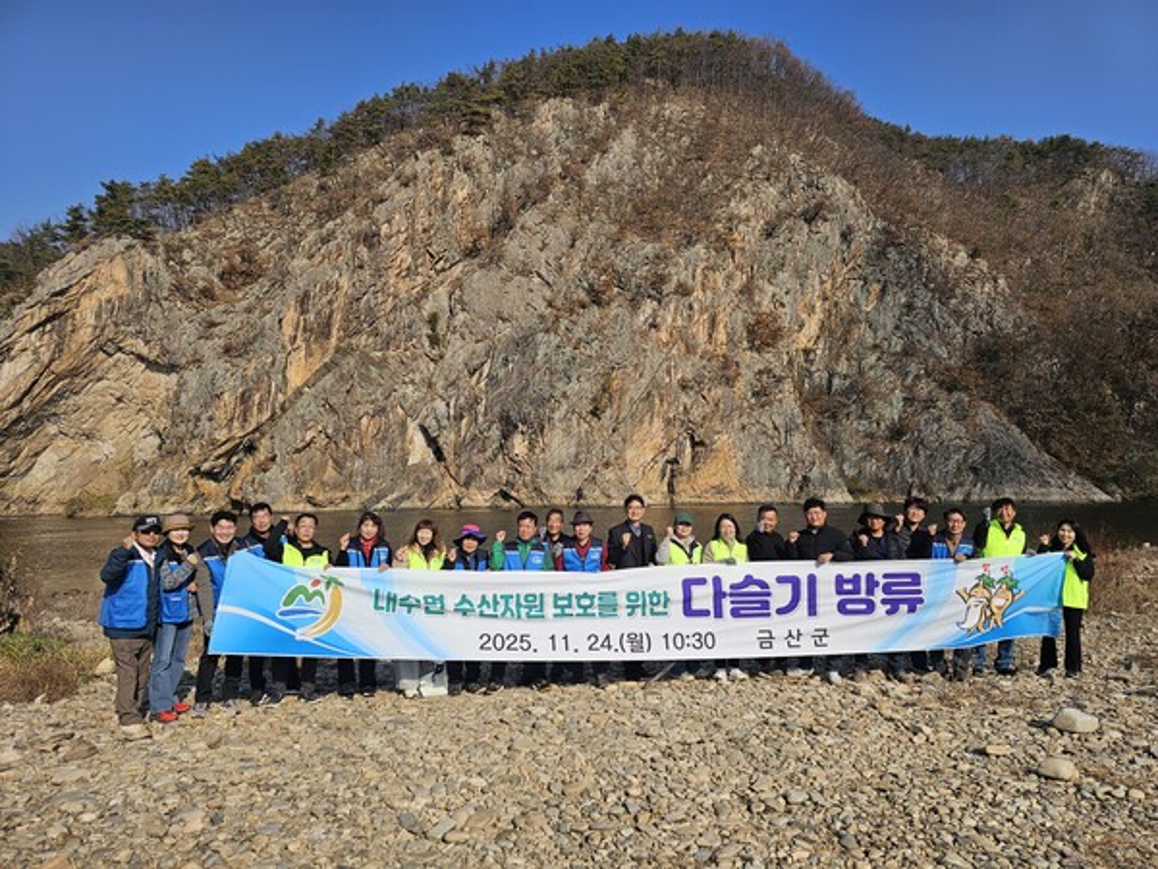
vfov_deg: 58.9
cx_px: 579
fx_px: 769
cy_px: 434
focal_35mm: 23
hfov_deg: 73.9
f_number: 1.7
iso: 10
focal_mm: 6.3
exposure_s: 1/1073
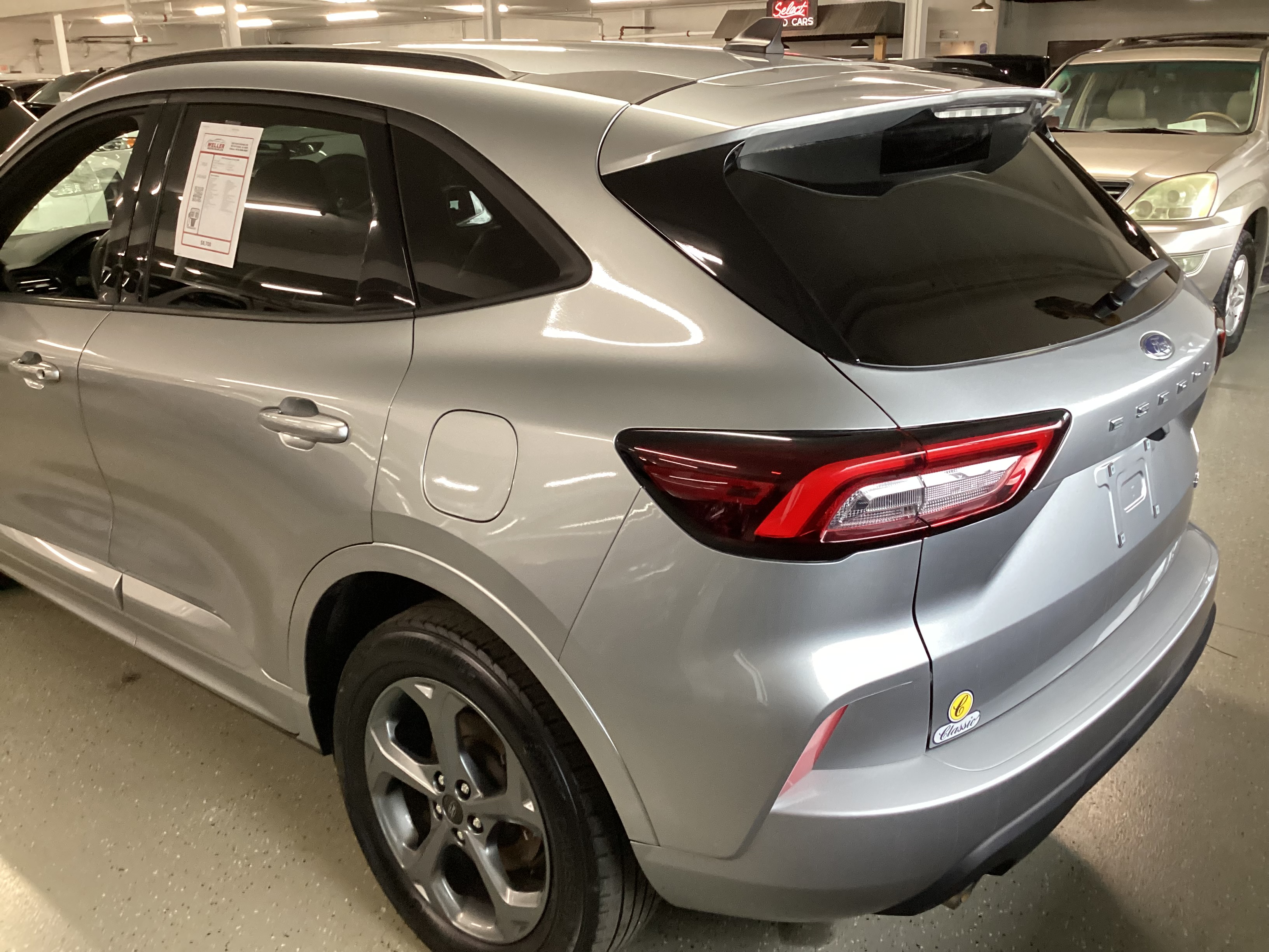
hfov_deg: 58.4
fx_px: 1136
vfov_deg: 45.4
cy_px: 476
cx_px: 634
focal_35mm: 31
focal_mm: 3.3
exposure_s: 1/60
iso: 250
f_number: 2.4
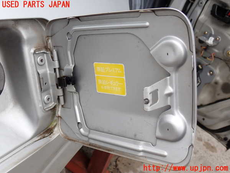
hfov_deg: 49.0
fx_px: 252
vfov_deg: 37.7
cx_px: 115
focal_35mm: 38
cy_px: 86
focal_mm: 6.83
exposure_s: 1/125
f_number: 3.5
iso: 100
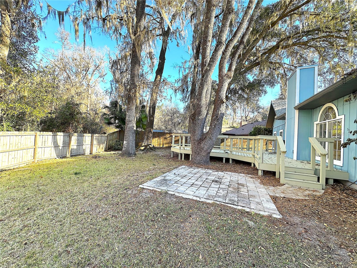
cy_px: 134
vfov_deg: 85.7
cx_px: 178
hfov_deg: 102.1
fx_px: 144
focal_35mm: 14
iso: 40
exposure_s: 1/249
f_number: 2.2
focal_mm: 2.22
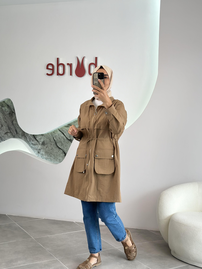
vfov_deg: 39.7
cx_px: 101
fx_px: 373
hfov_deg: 30.3
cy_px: 134
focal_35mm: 48
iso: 80
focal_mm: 6.86
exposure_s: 1/243
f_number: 1.78
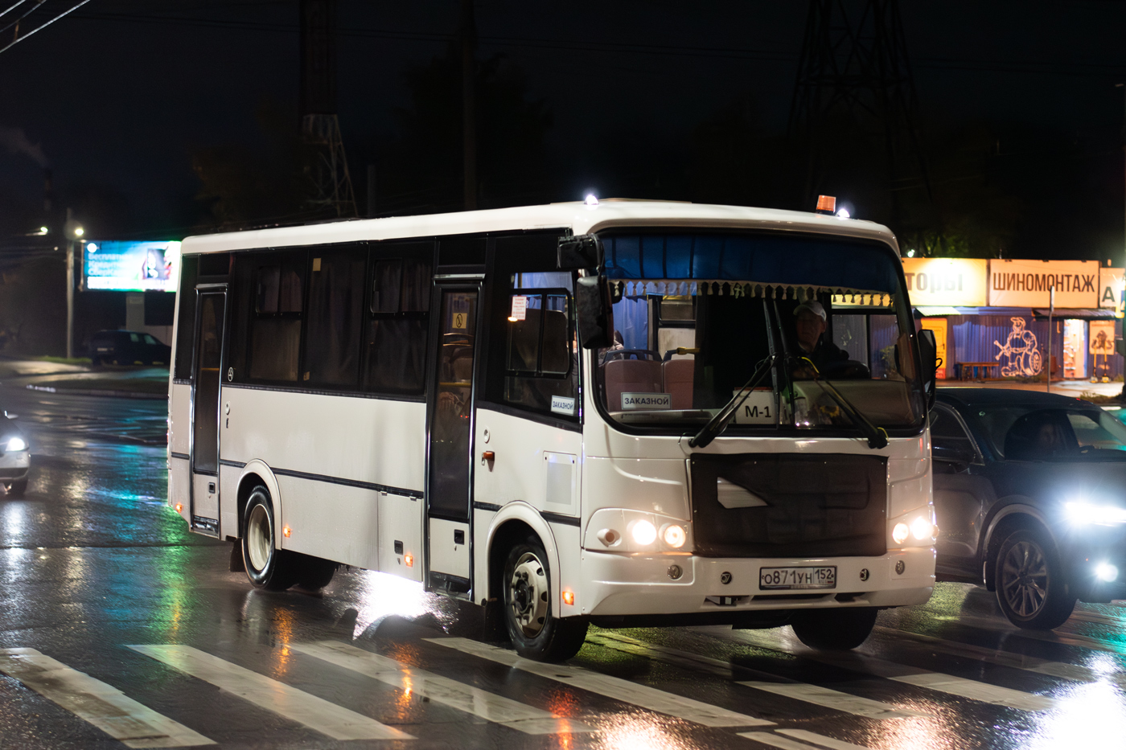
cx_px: 563
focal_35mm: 75
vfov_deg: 18.2
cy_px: 375
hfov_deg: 27.0
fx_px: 2345
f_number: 2.5
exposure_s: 1/250
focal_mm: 50
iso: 1600
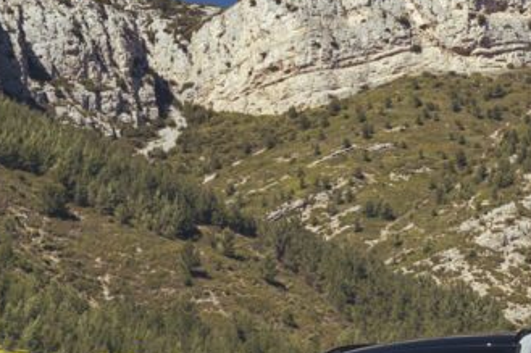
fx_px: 1489
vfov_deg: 13.5
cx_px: 416
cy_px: 293
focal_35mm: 101
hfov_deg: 20.0
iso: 100
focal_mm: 40
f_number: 9
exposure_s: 1/30
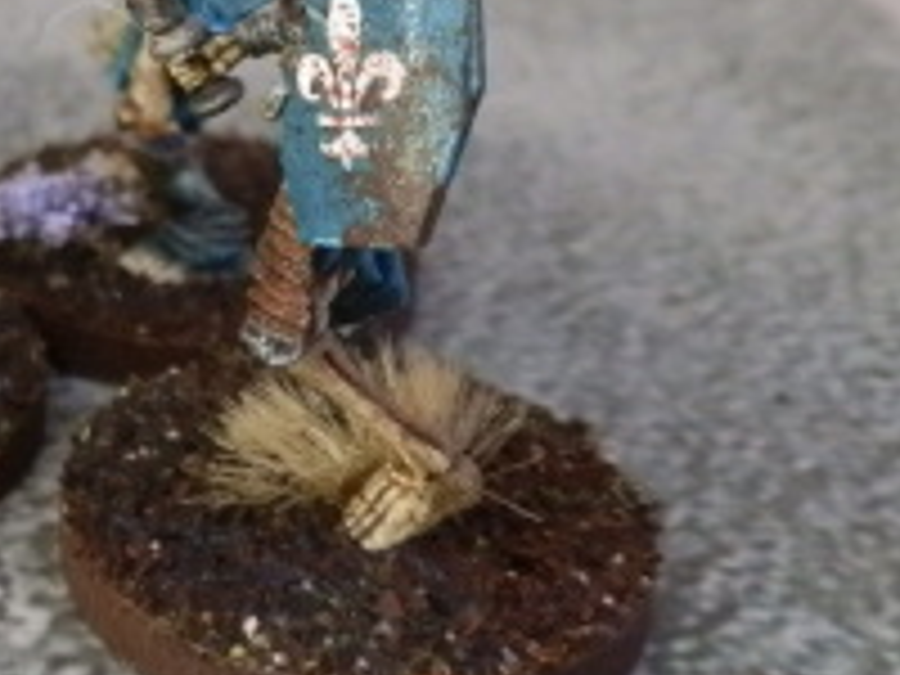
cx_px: -117
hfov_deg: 24.1
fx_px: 1950
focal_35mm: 75
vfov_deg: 19.0
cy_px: -22
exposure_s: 1/80
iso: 400
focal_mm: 5
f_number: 3.1
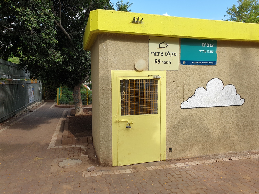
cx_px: 130
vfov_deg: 53.1
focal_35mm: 26
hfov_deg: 67.3
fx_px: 195
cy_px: 97
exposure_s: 1/622
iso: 50
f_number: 2.4
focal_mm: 4.3
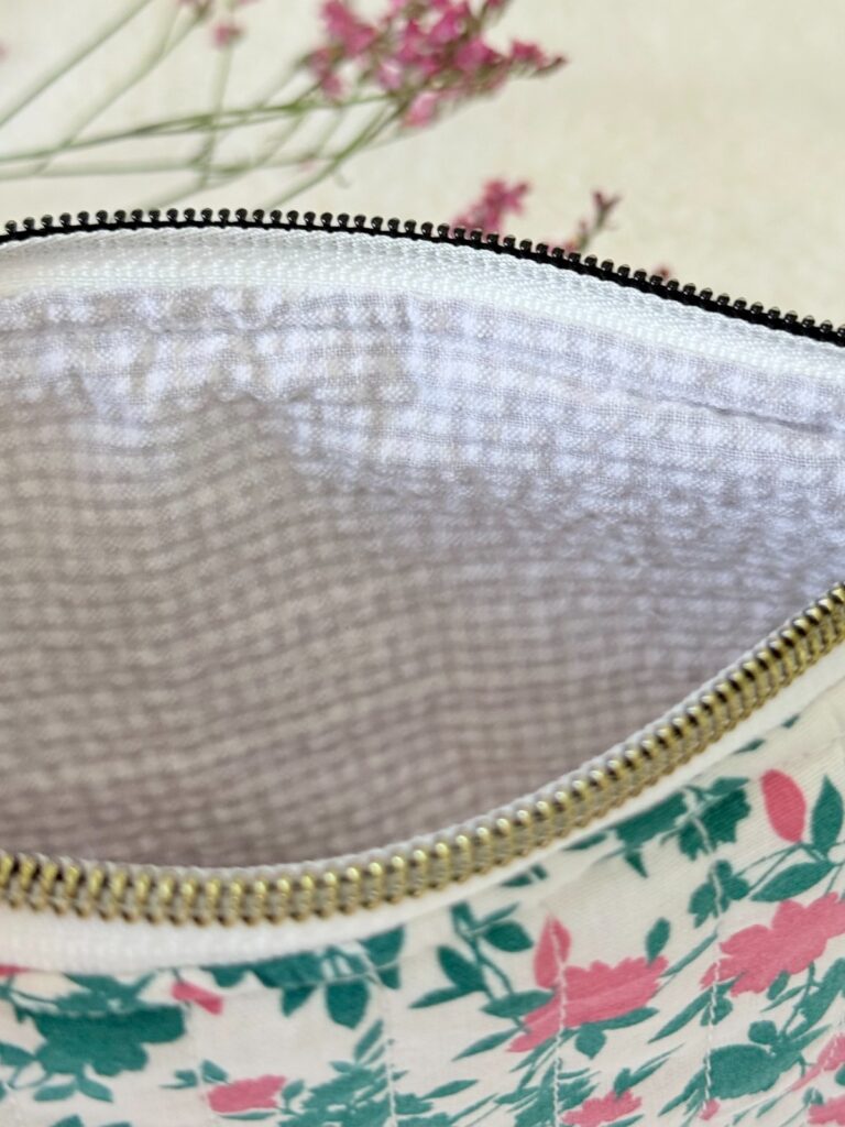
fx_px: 1562
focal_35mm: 48
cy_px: 564
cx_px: 422
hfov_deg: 30.3
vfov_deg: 39.7
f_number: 1.78
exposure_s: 1/91
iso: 100
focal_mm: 6.76
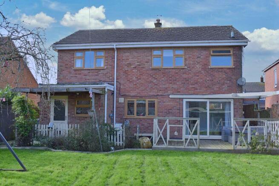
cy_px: 93
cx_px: 140
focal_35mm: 36
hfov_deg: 53.1
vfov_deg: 36.9
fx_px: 279
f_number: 8
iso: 180
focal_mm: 24
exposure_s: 1/250
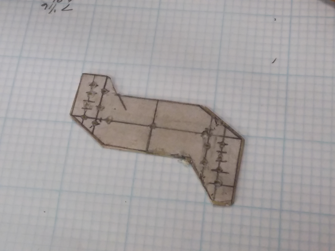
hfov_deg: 65.3
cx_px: 168
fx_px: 261
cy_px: 126
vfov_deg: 51.4
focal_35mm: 27
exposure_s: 1/120
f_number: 1.9
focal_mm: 2.91
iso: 80
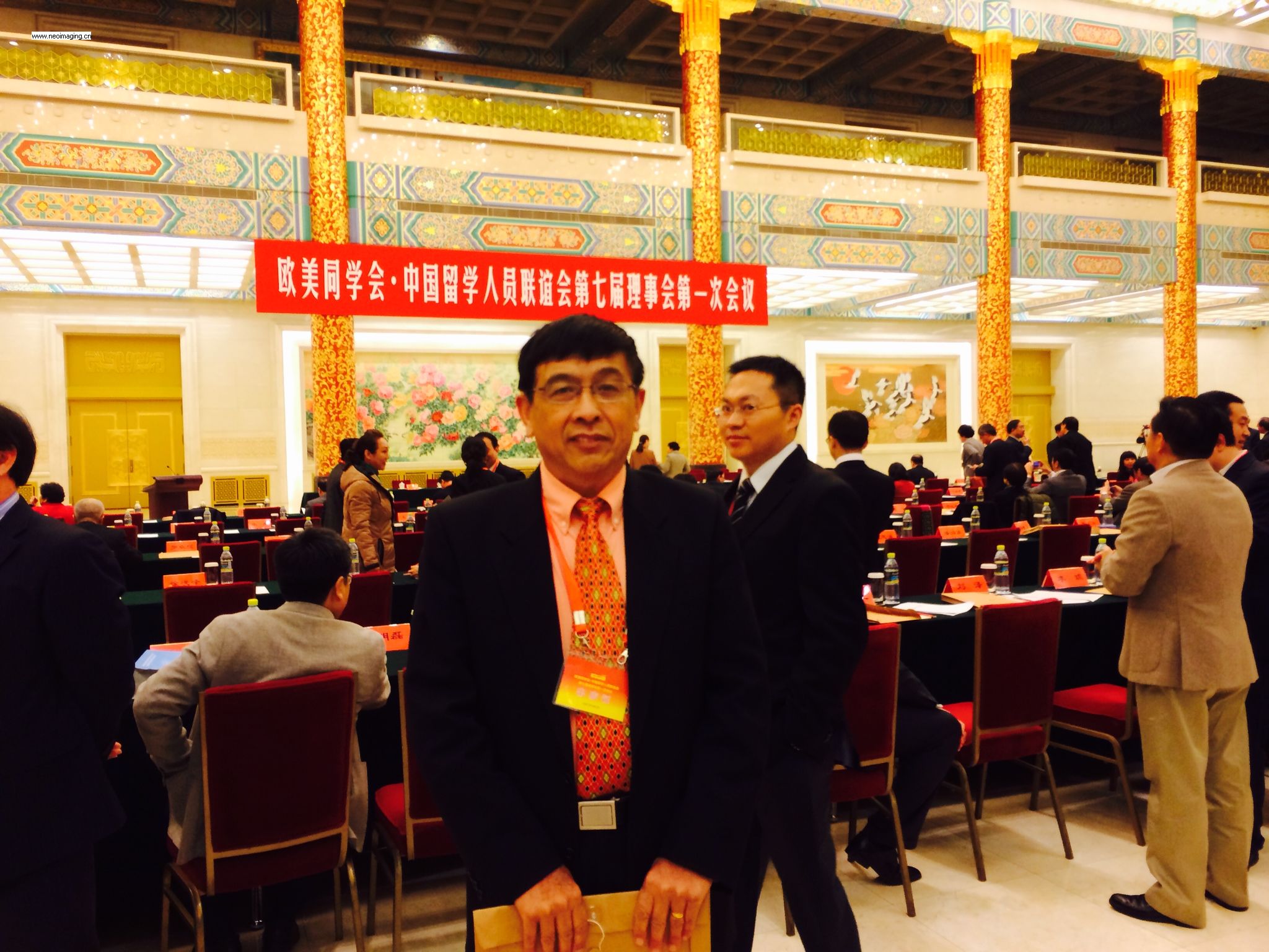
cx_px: 634
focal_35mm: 30
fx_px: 1100
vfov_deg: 46.8
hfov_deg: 60.0
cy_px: 476
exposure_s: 1/30
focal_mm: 4.12
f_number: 2.2
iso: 80
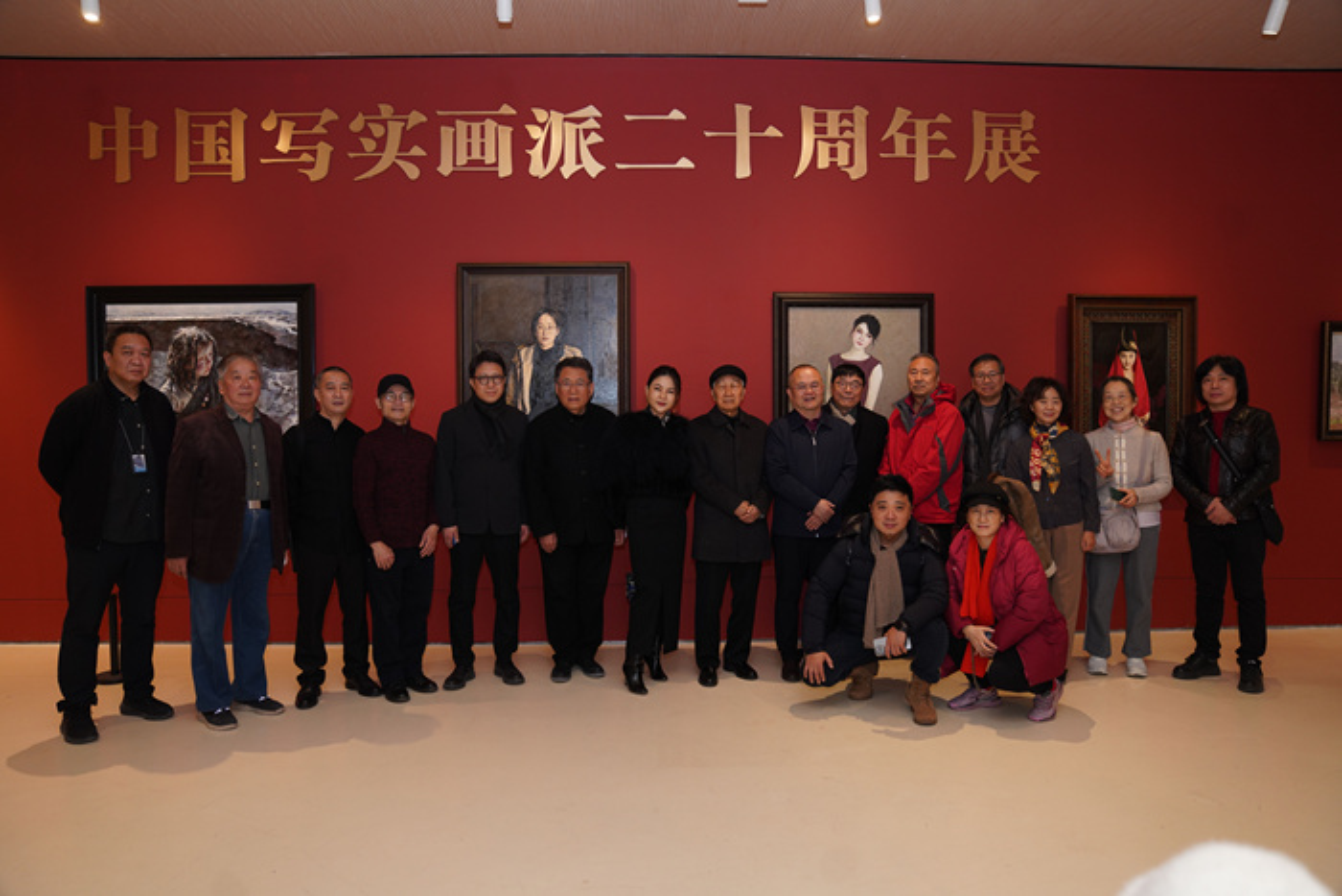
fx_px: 895
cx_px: 671
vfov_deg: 53.2
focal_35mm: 24
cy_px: 448
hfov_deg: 73.7
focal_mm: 24
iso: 640
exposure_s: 1/100
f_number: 2.8
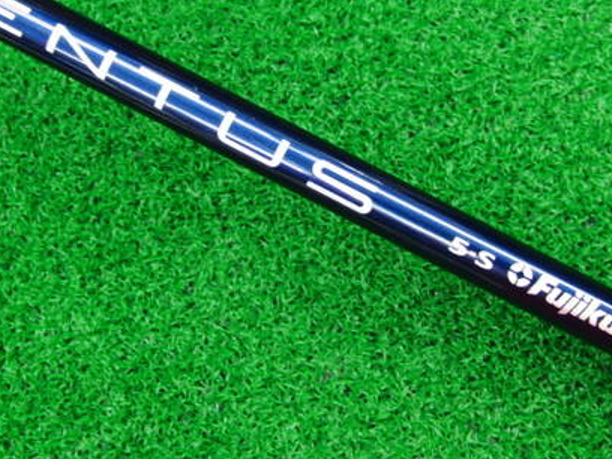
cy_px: 152
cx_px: 291
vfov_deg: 25.1
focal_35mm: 58
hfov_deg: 33.2
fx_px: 1025
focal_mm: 6.42
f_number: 3.6
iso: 400
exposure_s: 1/25
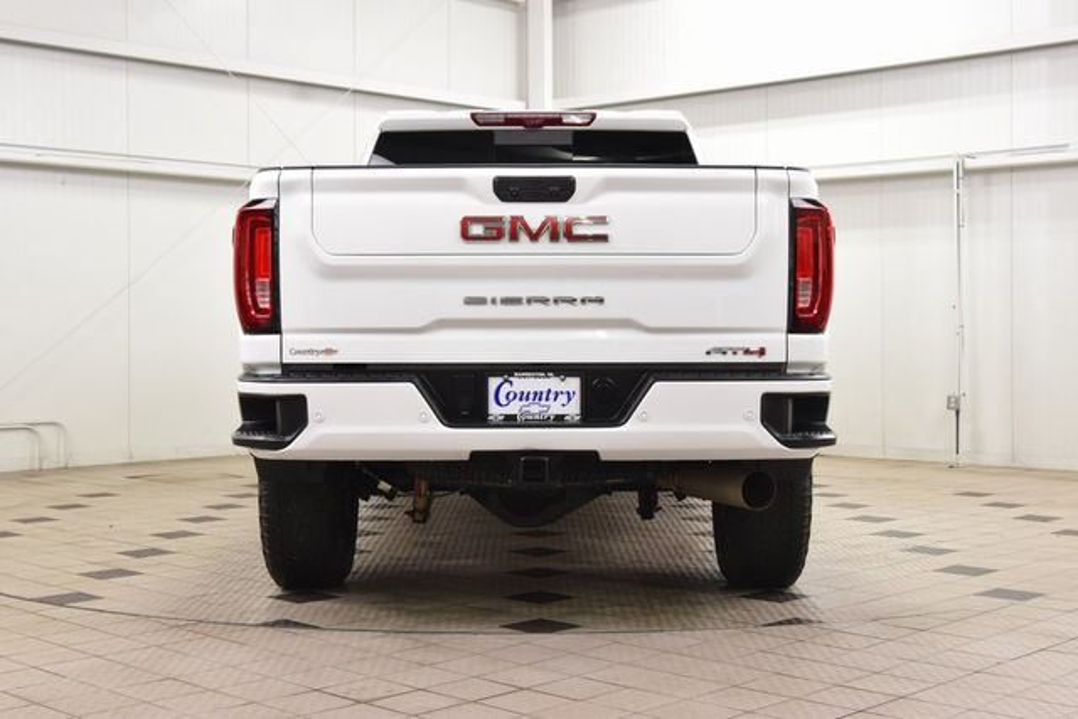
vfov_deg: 26.5
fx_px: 1527
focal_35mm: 51
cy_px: 360
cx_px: 539
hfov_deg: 38.9
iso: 1000
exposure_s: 1/30
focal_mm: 34
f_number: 7.1
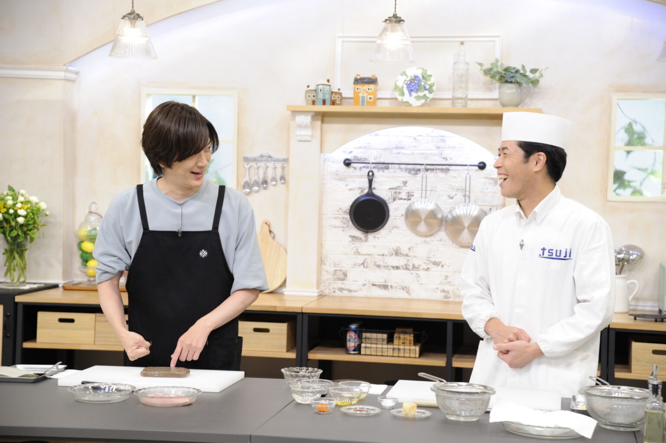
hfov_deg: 28.9
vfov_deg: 19.4
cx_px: 333
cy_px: 222
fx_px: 1294
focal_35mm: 70
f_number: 5
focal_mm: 70
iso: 1600
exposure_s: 1/125
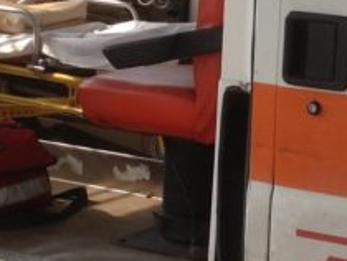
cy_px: 222
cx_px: 317
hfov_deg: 17.1
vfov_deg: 13.0
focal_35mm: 113
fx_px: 1134
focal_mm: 4.28
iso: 50
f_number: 2.4
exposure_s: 1/426
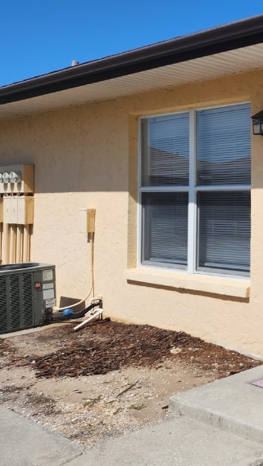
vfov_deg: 45.2
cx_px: 397
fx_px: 557
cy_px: 186
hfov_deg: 21.9
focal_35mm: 45
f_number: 1.8
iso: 12
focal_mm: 6.4
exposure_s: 1/2122
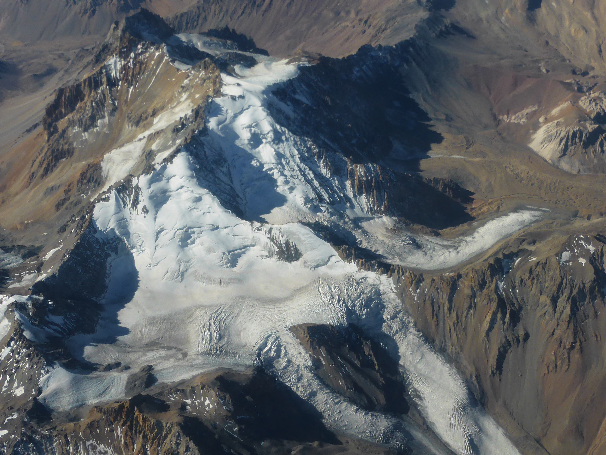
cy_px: 215
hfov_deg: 36.2
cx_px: 324
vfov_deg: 27.5
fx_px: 928
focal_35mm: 53
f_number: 3.7
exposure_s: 1/1000
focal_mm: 6.1
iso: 100
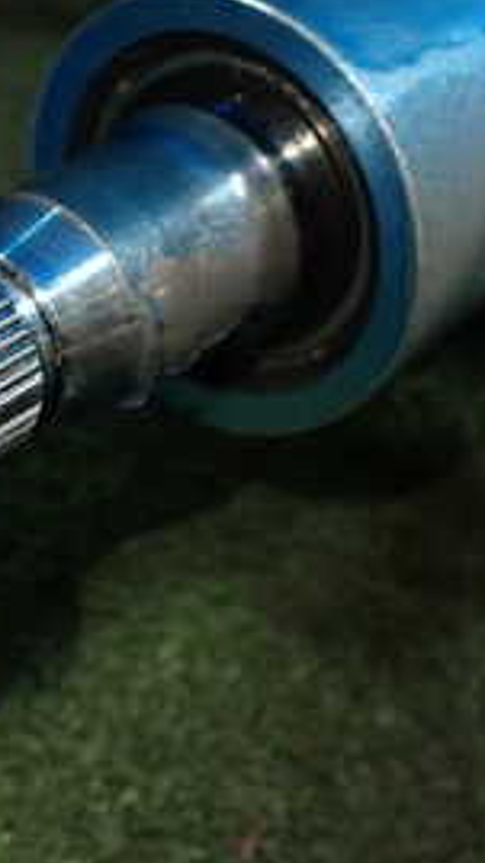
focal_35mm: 73
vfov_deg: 28.6
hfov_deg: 16.5
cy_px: 225
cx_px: 151
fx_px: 1672
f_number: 2.3
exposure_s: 1/125
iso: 500
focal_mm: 5.4
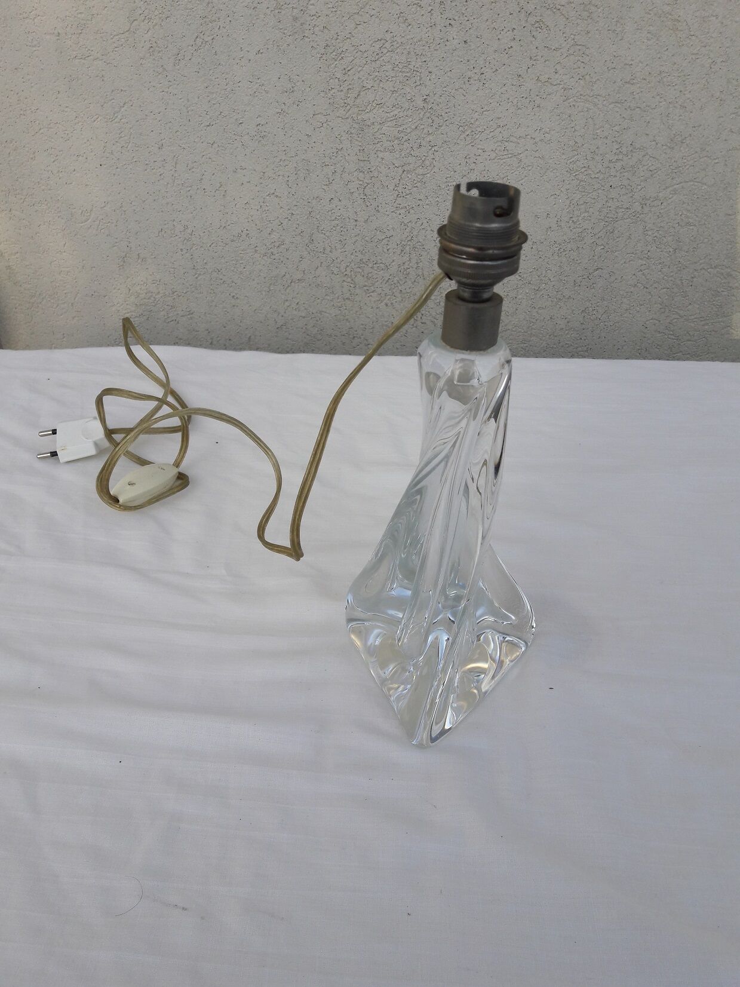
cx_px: 370
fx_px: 798
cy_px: 494
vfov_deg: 63.4
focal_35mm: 28
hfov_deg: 49.7
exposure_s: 1/661
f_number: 1.9
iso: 40
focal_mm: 3.7
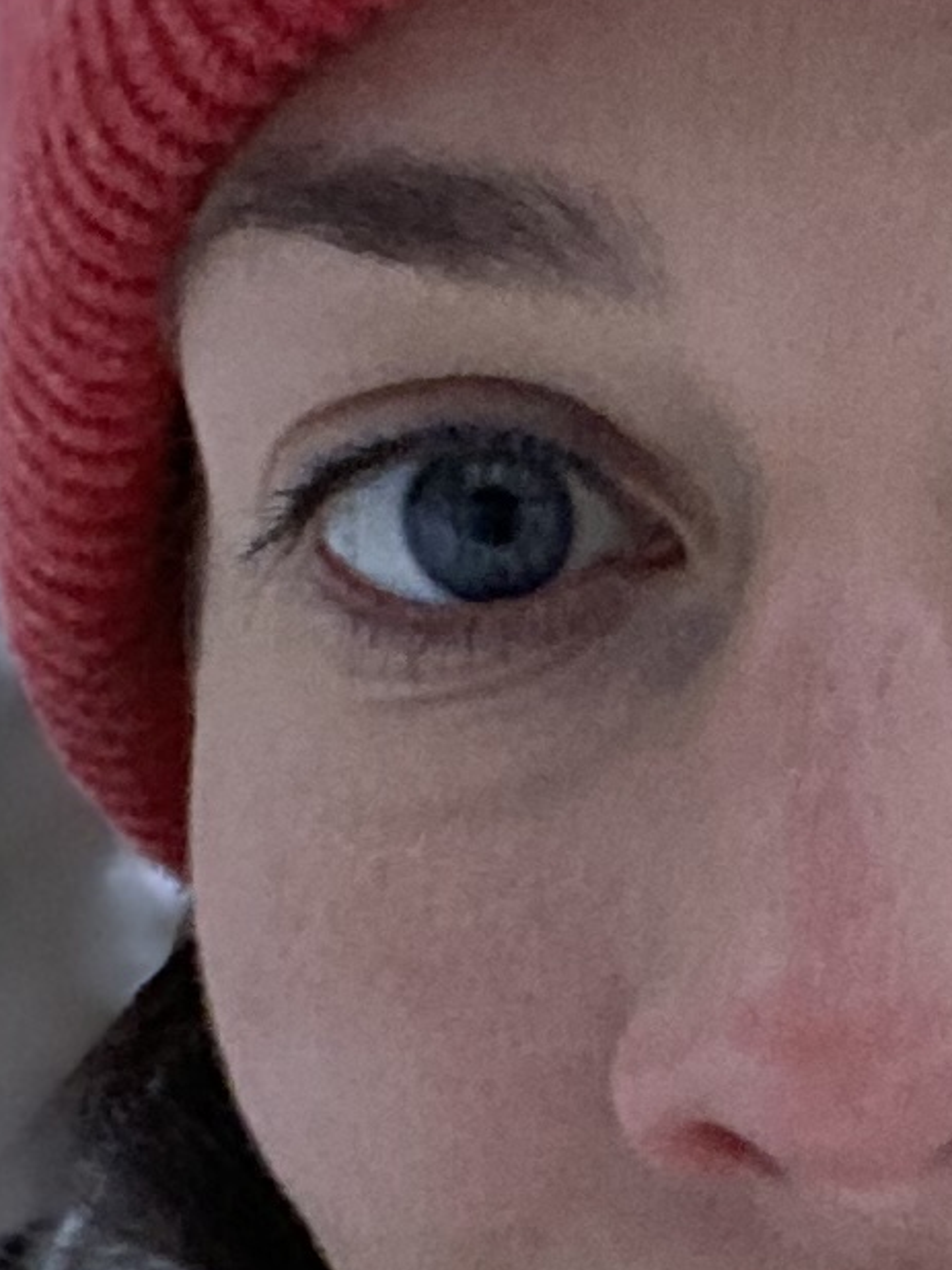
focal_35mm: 150
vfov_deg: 13.0
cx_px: 1188
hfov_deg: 9.7
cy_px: 1210
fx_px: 5504
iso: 400
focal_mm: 2.71
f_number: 2.2
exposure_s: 1/34
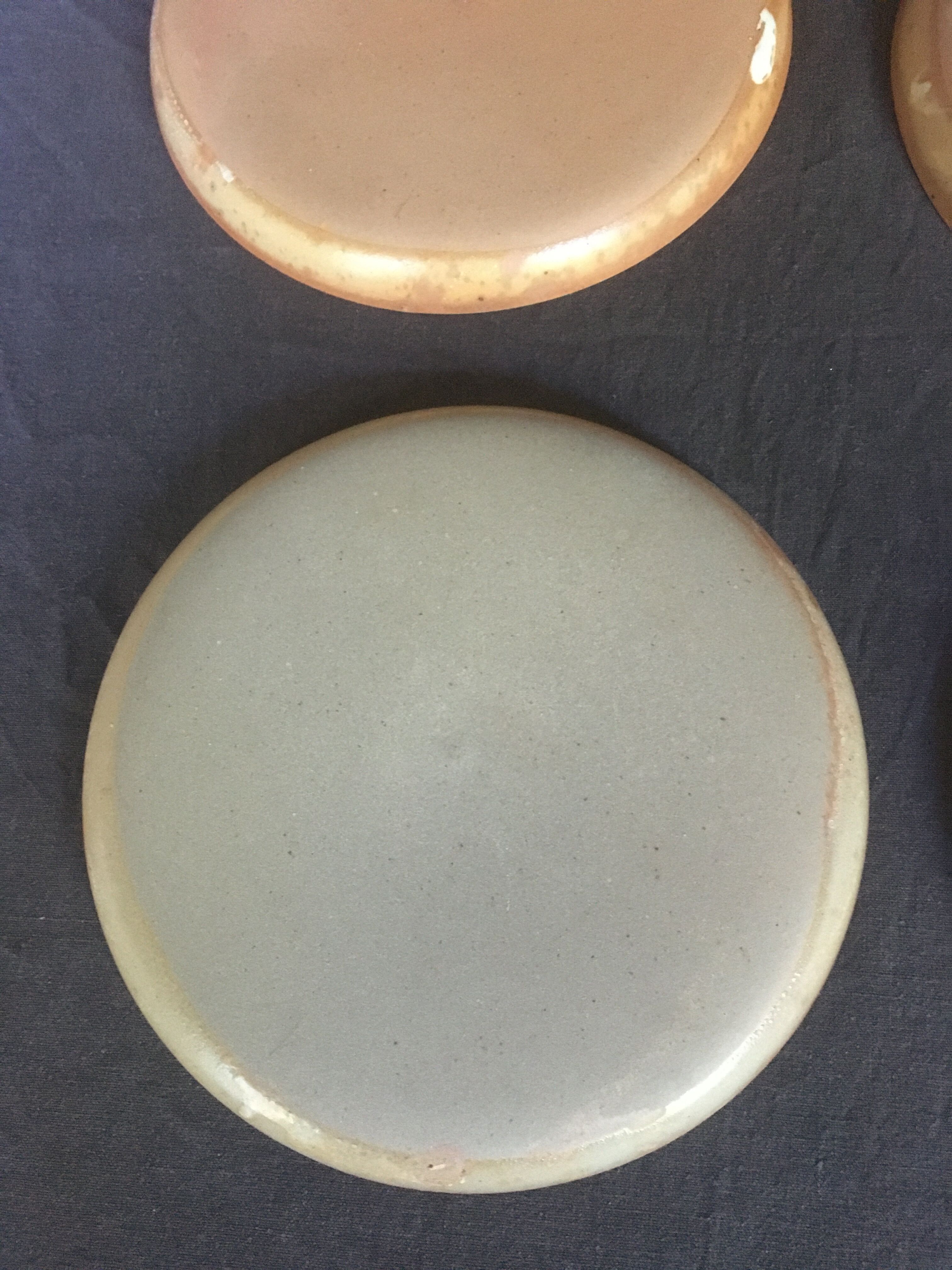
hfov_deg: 48.2
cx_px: 476
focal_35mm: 29
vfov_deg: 61.7
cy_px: 635
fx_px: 1063
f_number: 2.2
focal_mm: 4.15
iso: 400
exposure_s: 1/17
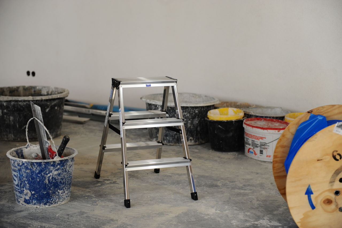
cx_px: 171
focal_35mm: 70
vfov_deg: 19.4
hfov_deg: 28.9
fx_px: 665
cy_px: 114
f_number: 2.8
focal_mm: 70
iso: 200
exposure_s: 1/80
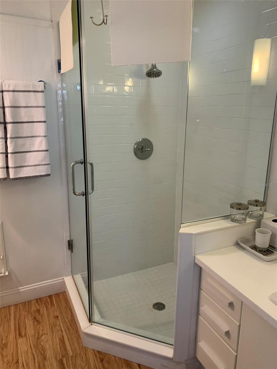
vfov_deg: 67.3
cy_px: 184
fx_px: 277
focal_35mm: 26
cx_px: 138
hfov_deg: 53.1
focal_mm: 4.25
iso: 160
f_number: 1.8
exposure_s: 1/60
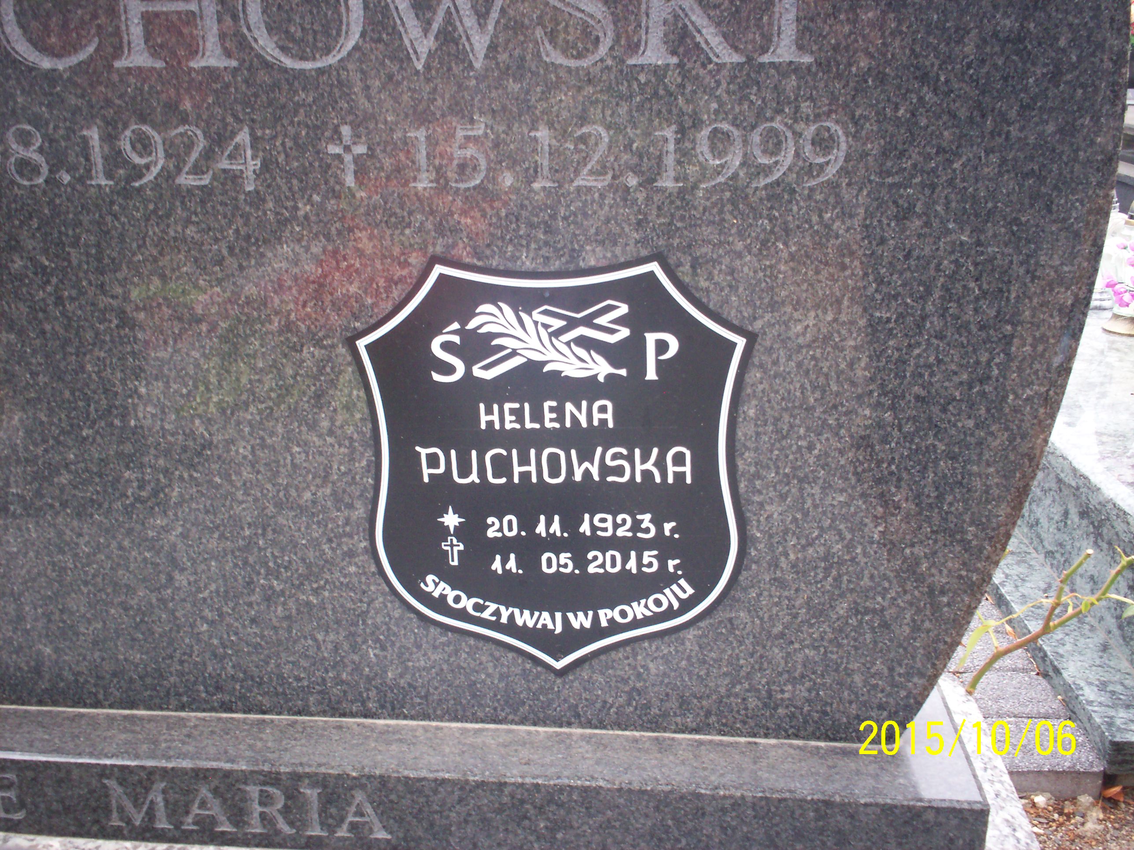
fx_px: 1179
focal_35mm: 36
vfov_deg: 39.7
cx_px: 567
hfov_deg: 51.4
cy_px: 425
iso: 140
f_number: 4.5
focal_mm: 6
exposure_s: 1/20.4
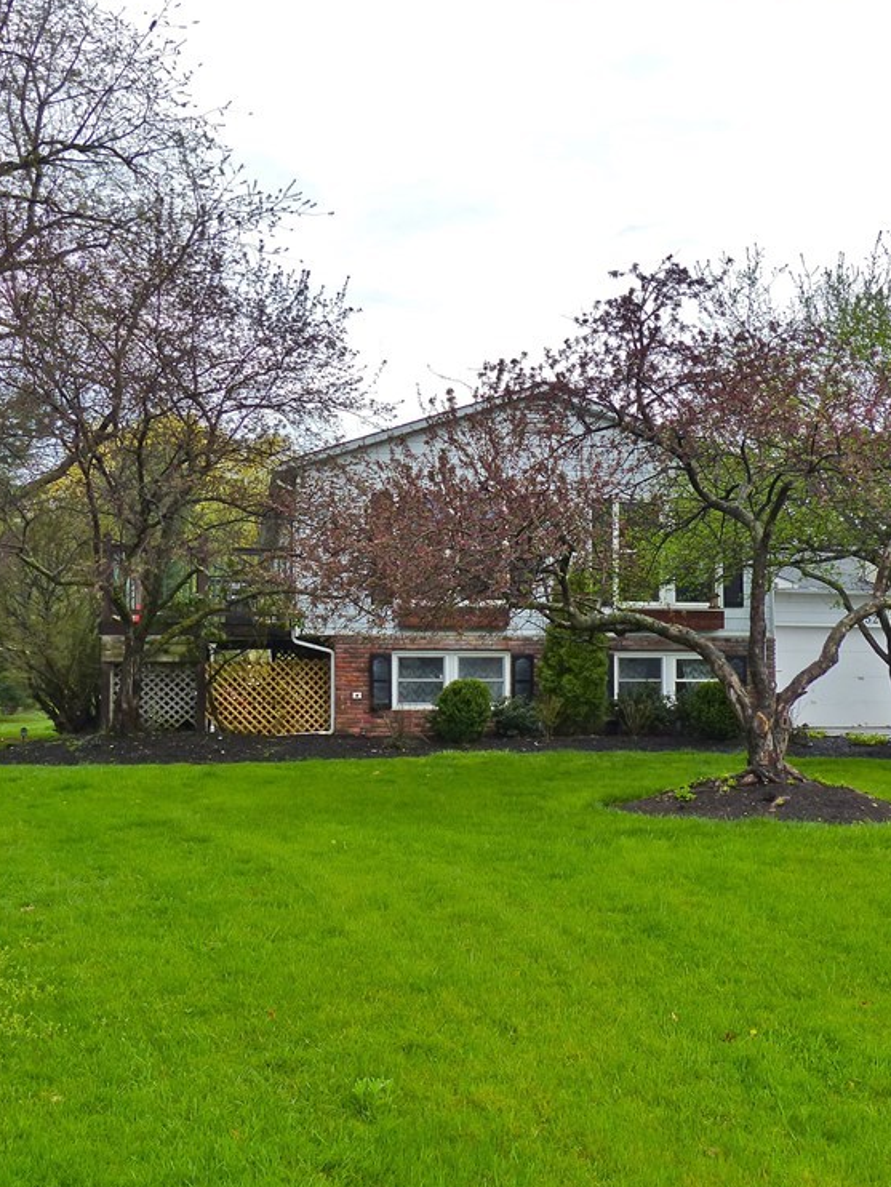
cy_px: 592
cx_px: 494
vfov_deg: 46.8
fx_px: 1372
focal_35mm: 40
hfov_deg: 35.9
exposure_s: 1/640
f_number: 4
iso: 200
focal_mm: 5.3
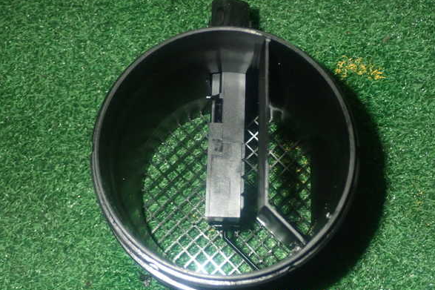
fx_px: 604
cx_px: 221
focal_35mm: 50
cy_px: 141
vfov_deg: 27.0
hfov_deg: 39.6
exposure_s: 1/50
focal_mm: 8.4
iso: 800
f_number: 9
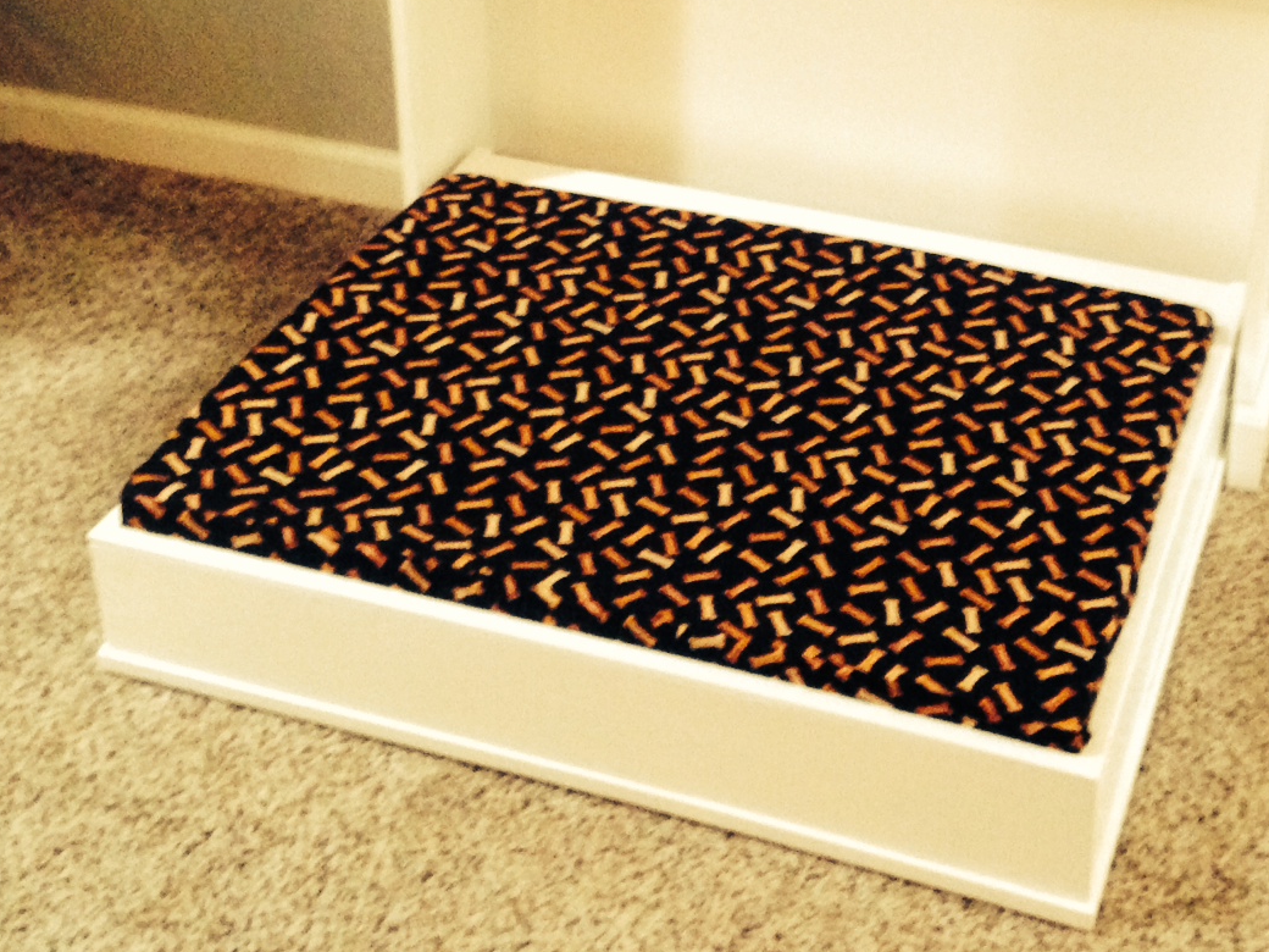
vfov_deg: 22.1
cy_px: 99
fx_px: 2383
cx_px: 777
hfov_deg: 29.7
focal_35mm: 65
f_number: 2.4
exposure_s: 1/15
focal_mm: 4.12
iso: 400
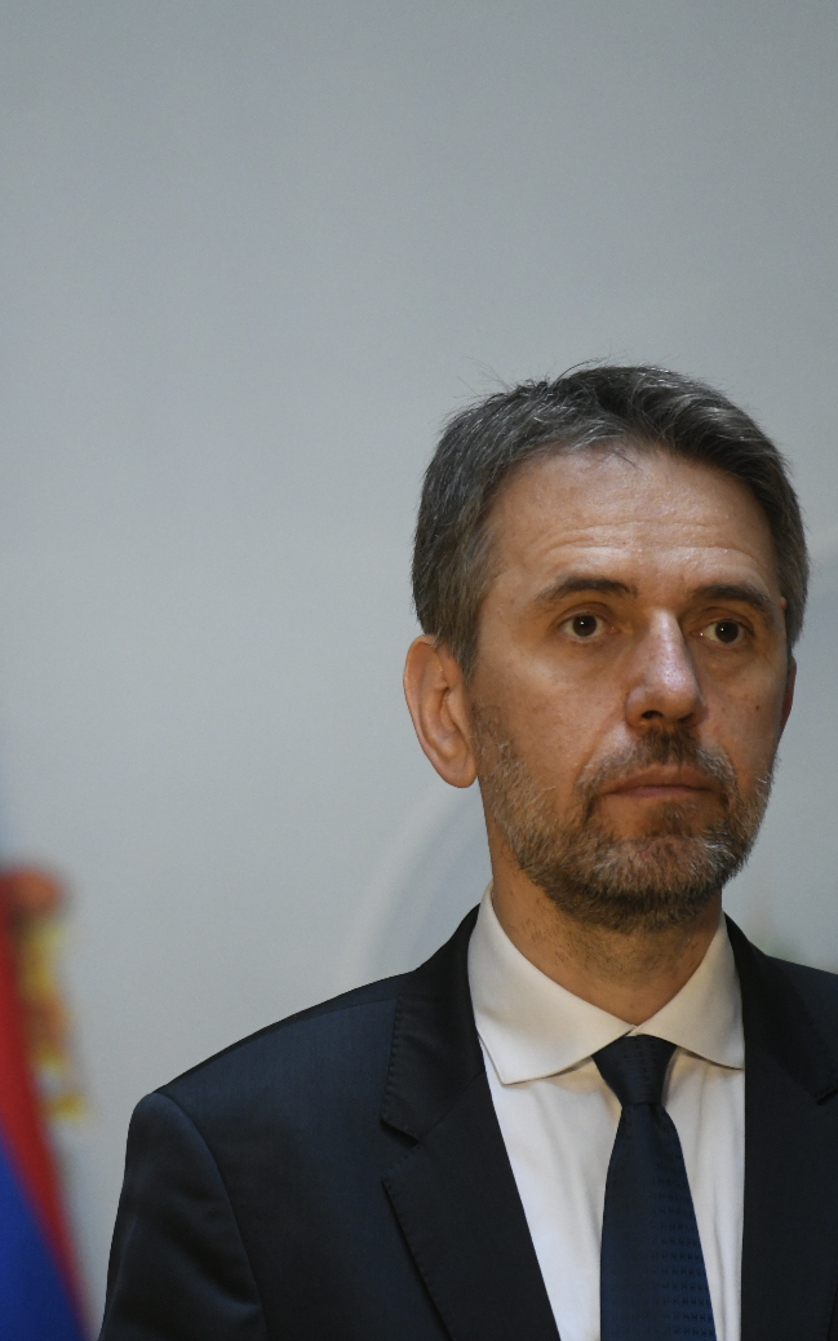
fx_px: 11617
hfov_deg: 4.1
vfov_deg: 6.6
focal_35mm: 318
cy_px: 663
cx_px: 204
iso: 3200
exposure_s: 1/250
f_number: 2.8
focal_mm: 200
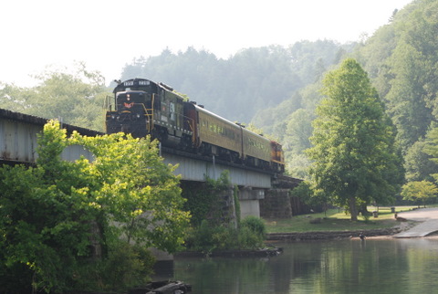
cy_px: 147
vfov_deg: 14.8
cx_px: 219
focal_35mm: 93
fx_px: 1134
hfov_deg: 21.9
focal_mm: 62
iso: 200
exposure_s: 1/400
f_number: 5
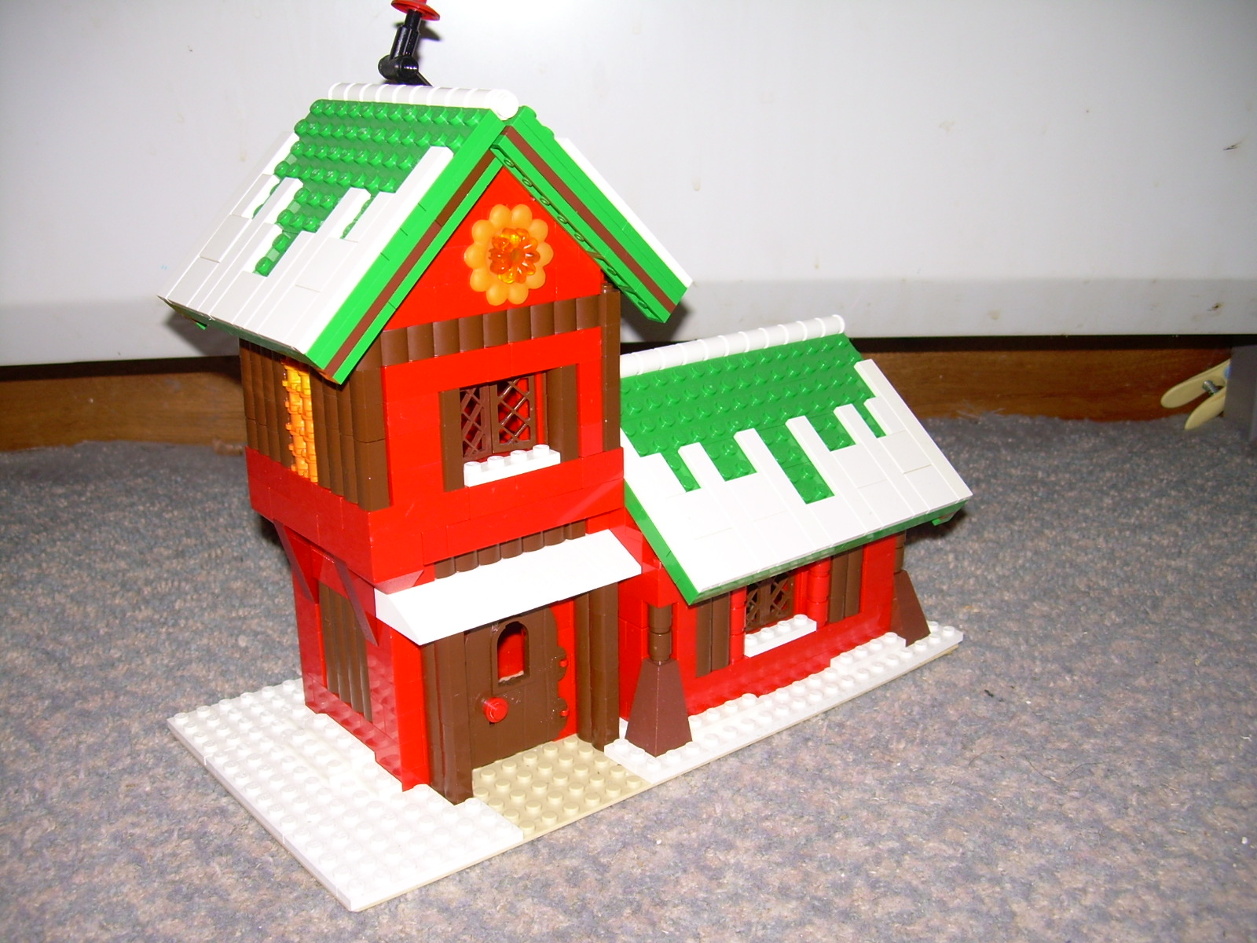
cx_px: 628
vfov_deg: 37.7
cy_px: 472
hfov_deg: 49.0
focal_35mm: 38
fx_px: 1380
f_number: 2.8
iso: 50
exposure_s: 1/60
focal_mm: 6.3
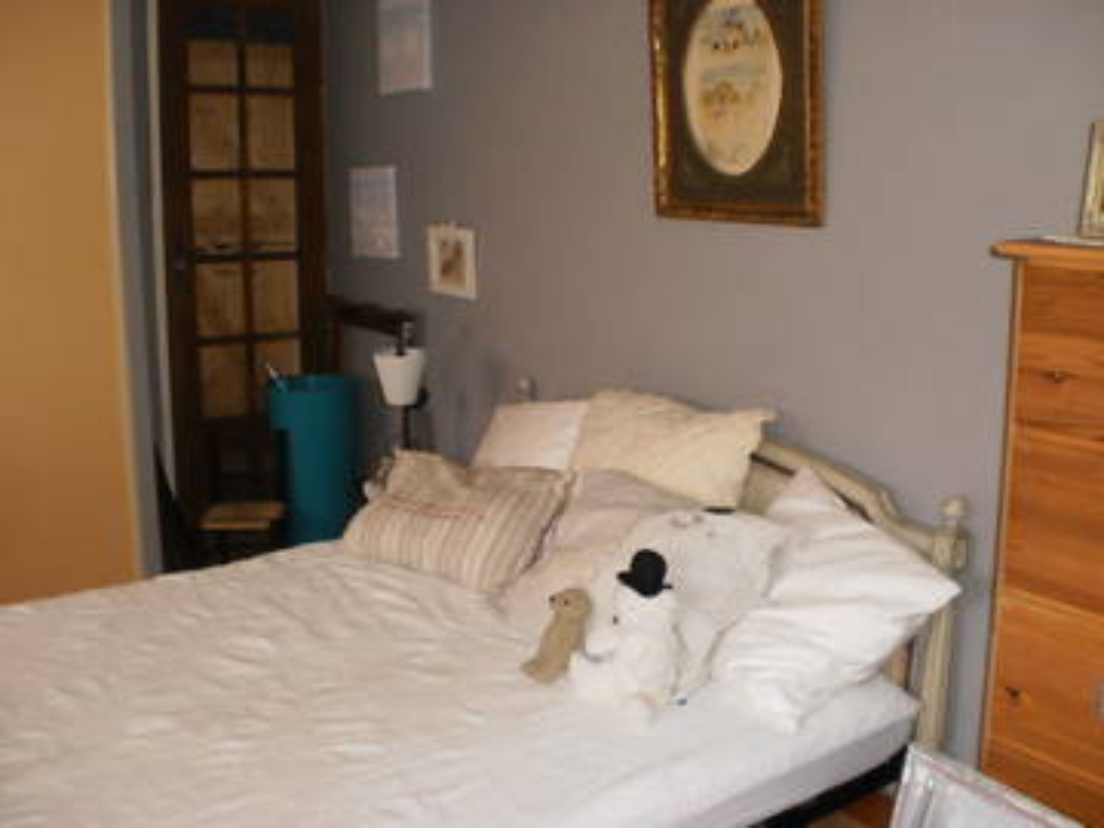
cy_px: 414
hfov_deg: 51.4
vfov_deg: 39.7
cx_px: 552
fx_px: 1148
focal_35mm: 36
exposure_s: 1/30
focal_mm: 6.3
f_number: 3.1
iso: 200
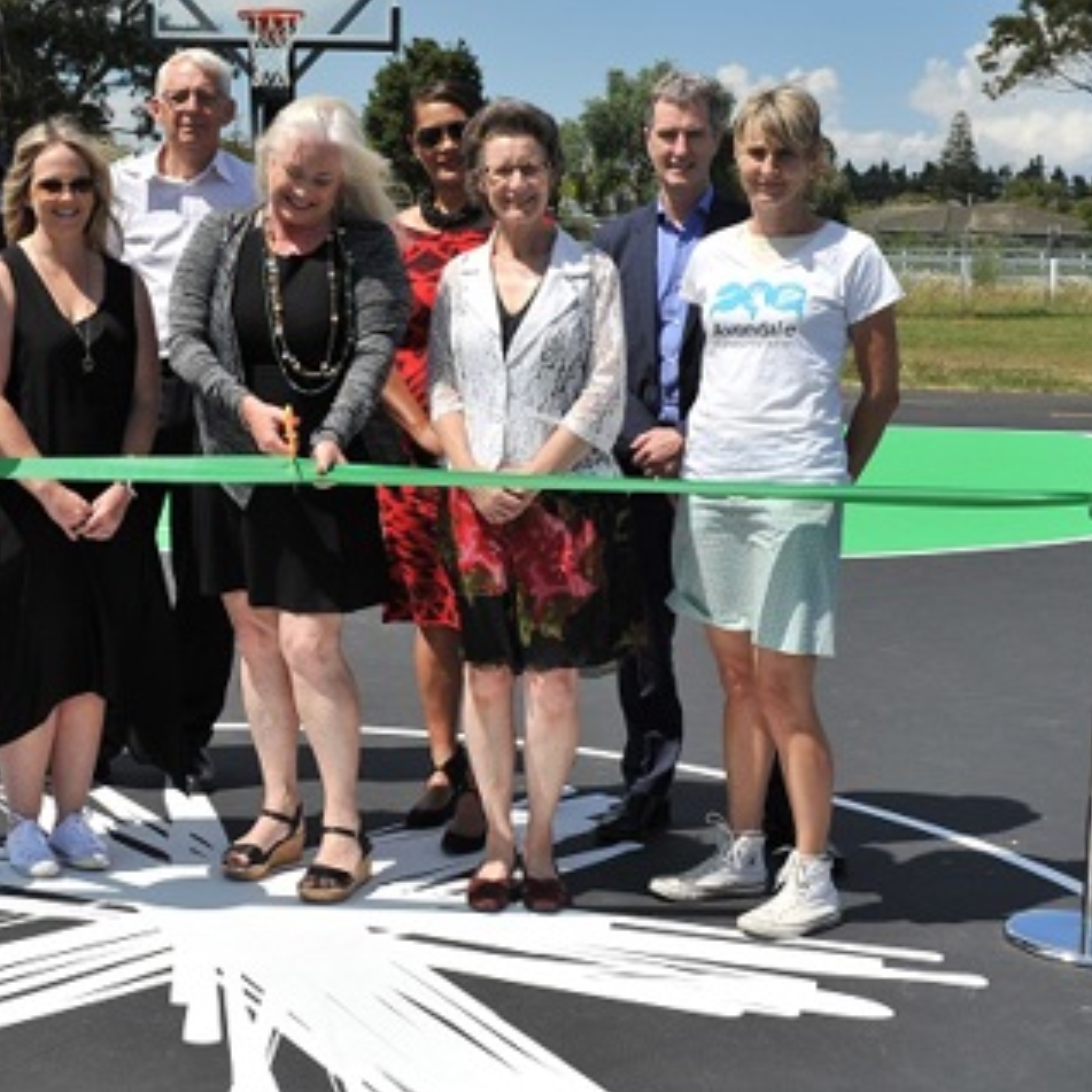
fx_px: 2213
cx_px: 289
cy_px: 446
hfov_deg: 27.4
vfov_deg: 27.7
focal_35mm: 62
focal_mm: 34
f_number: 8
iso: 400
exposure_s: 1/2000
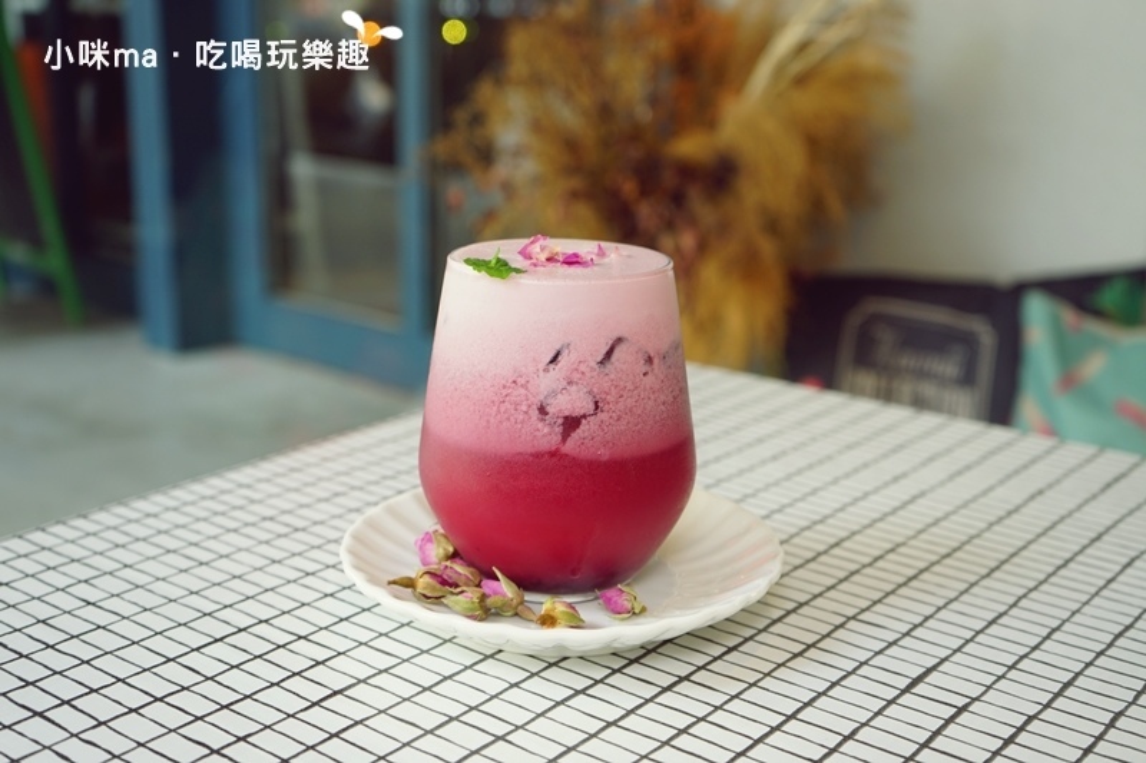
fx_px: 1368
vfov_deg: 31.2
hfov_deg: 45.4
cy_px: 382
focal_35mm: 43
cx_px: 573
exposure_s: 1/40
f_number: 5.6
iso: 250
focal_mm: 43
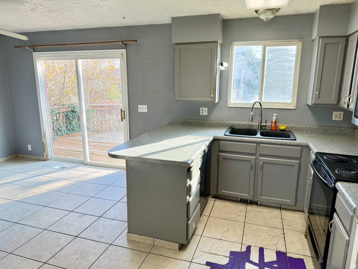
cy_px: 134
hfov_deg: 71.6
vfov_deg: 56.8
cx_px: 179
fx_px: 248
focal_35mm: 24
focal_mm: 6.76
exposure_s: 1/134
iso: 80
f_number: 1.78
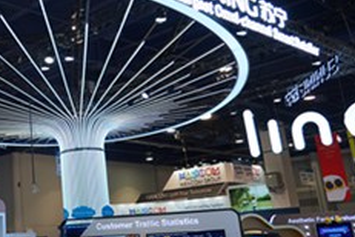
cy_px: 81
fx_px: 513
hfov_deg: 35.3
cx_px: 18
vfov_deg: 25.9
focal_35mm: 52
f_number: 4
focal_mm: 24
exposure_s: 1/100
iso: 250
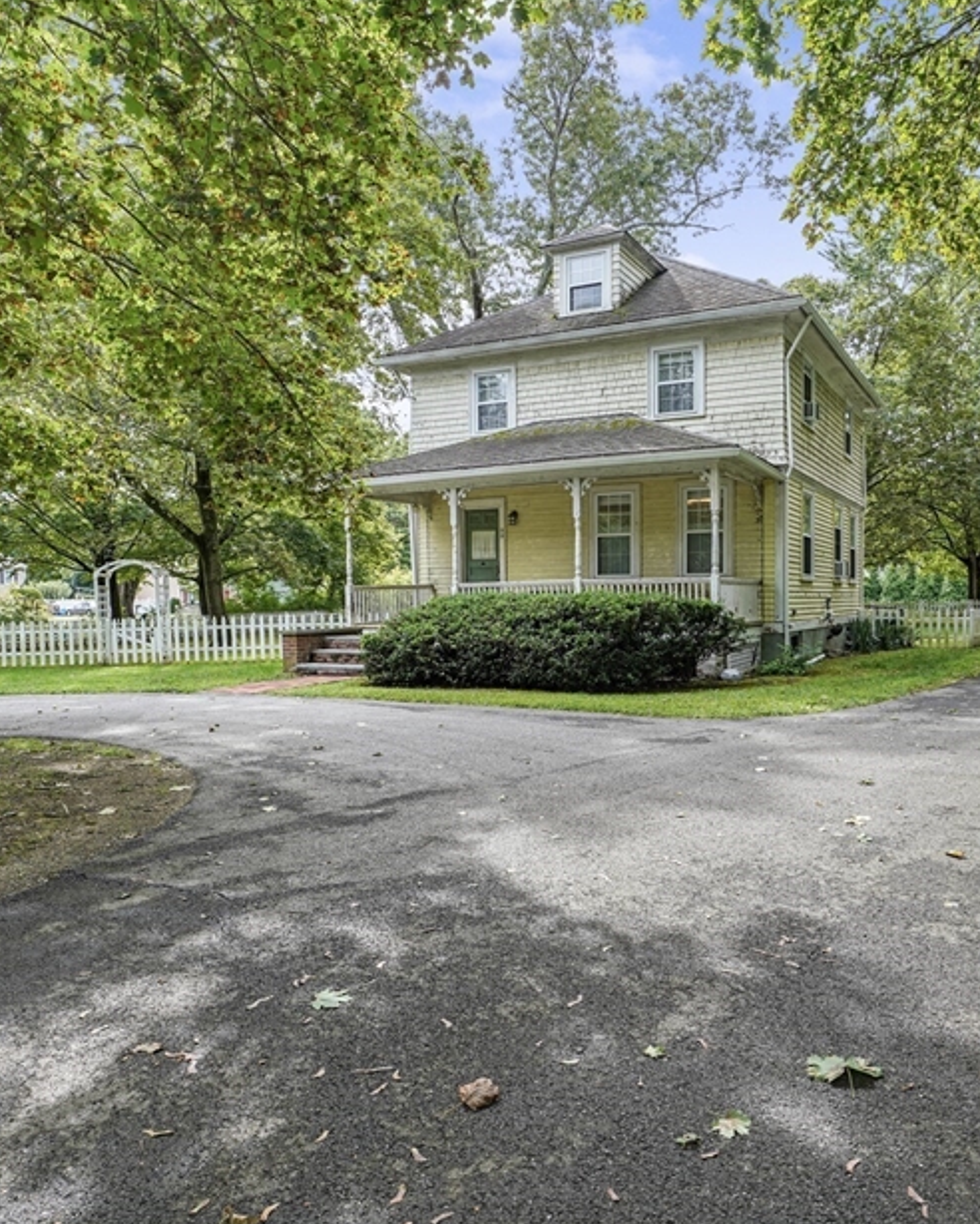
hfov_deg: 56.3
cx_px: 596
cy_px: 636
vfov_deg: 68.1
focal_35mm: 25
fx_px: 906
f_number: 8
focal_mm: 16
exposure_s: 1/40
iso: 100
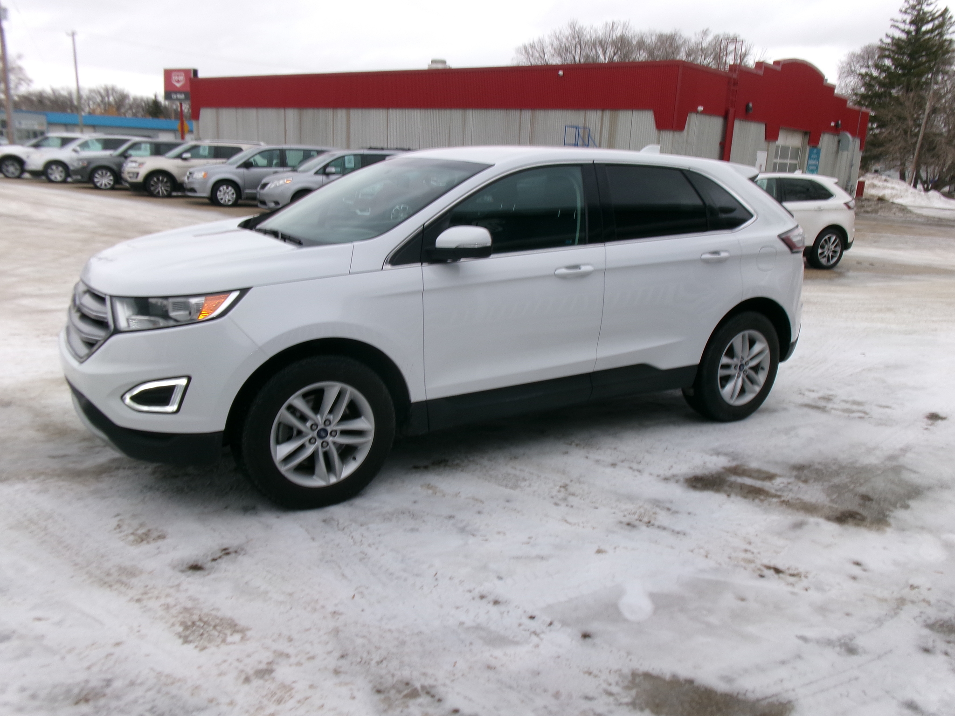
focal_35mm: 28
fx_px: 772
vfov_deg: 49.7
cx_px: 478
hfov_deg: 63.4
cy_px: 358
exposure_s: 1/38
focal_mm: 5.1
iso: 100
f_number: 10.8
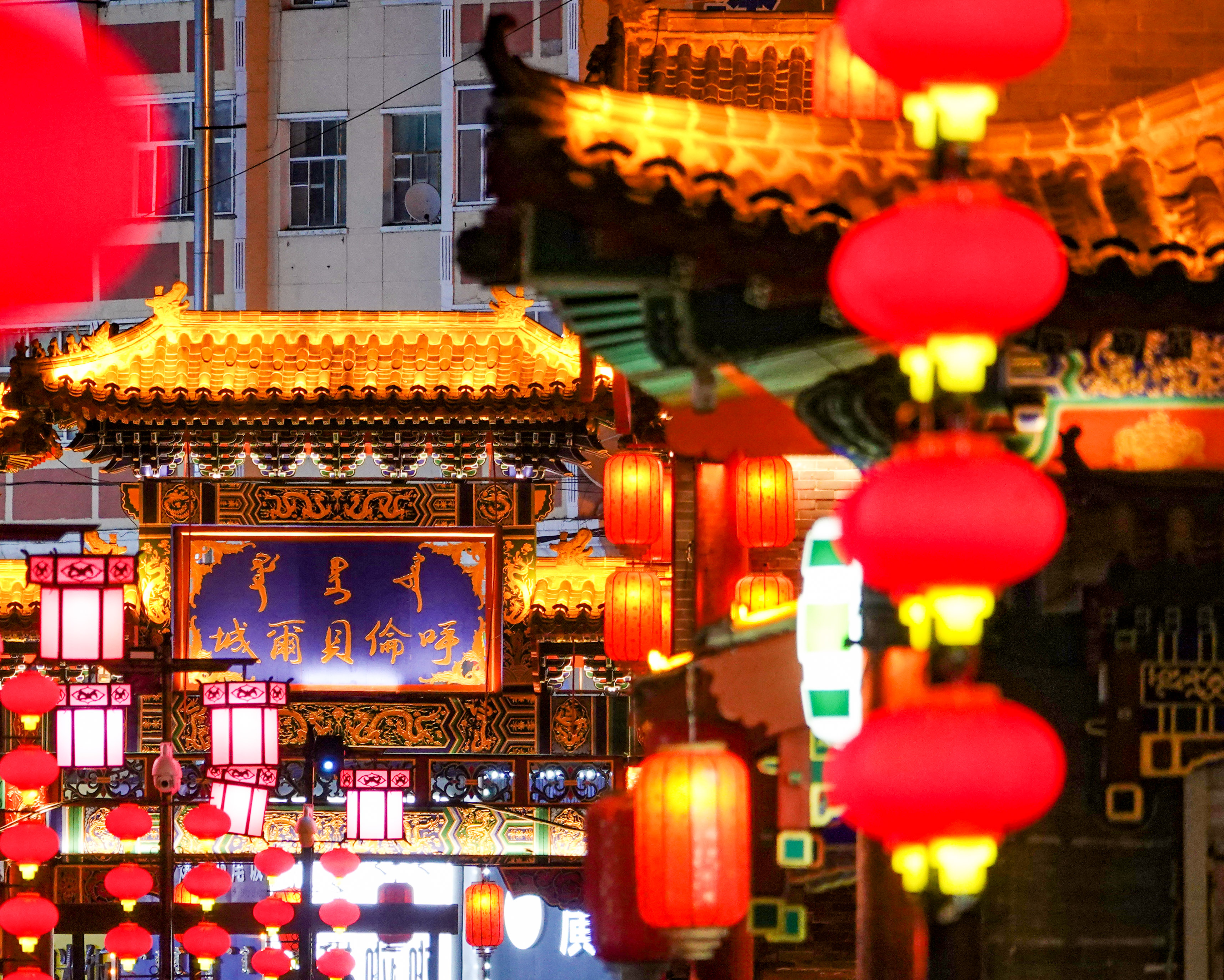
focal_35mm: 899
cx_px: 443
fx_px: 32569
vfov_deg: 1.7
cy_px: 541
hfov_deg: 2.2
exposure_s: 1/40
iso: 640
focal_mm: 220
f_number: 4
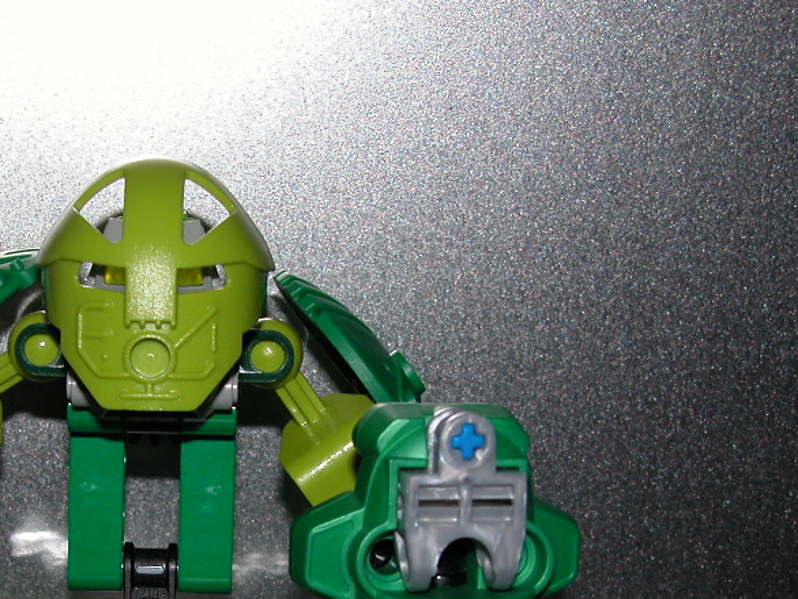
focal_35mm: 107
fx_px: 2468
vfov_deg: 13.7
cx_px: 172
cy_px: 528
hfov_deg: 18.2
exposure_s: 1/60
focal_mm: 12.7
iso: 100
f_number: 3
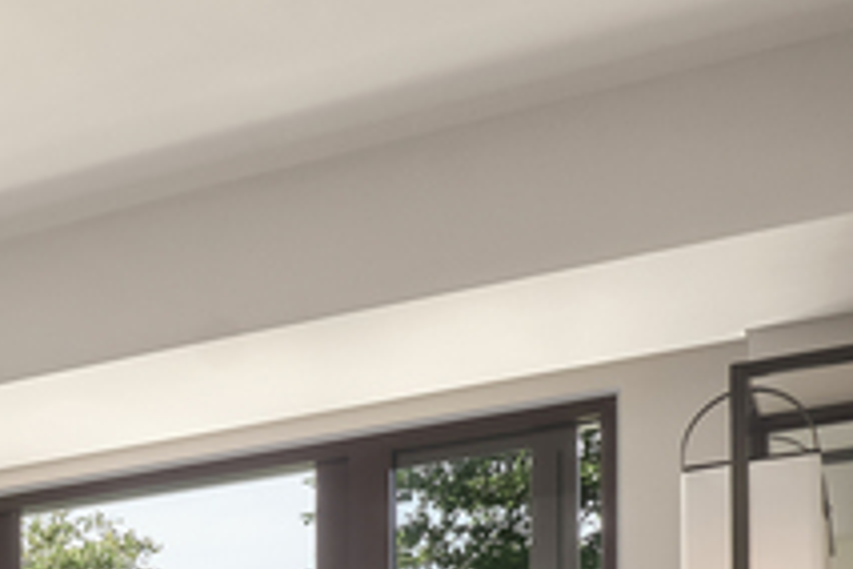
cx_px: -709
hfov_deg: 19.2
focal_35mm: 78
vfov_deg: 15.8
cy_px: 902
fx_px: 1848
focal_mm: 14
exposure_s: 1/4
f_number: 8
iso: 320
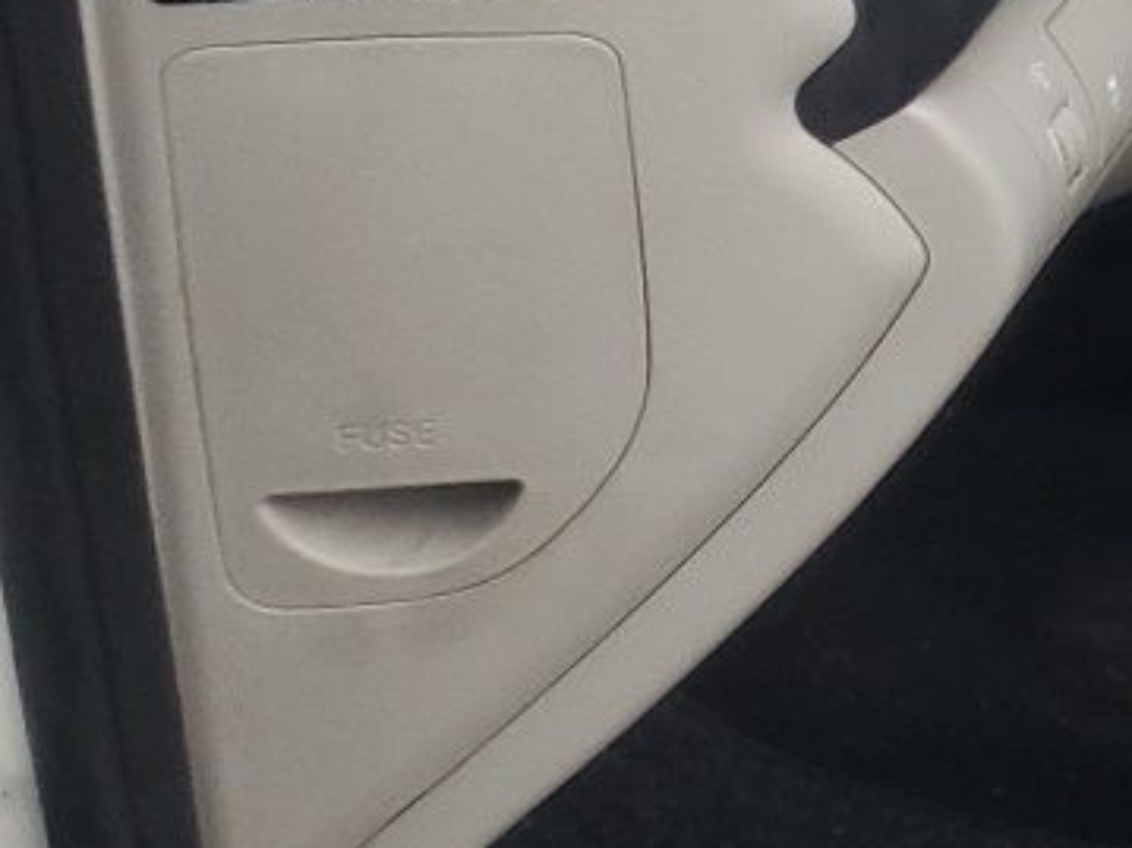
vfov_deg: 12.3
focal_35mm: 116
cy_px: -347
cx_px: 2469
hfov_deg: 13.6
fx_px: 3792
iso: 65
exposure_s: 1/120
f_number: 1.5
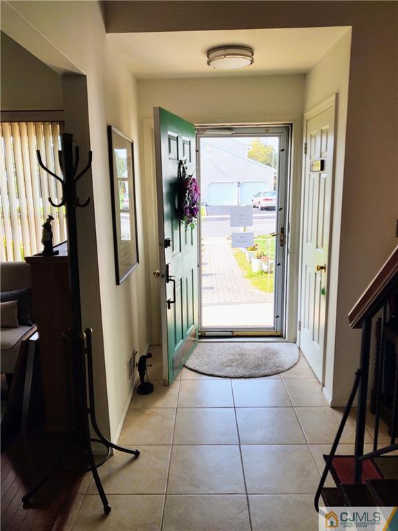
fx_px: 414
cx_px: 199
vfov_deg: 65.3
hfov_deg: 51.4
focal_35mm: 27
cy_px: 266
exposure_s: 1/1162
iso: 100
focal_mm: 4.75
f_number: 1.7
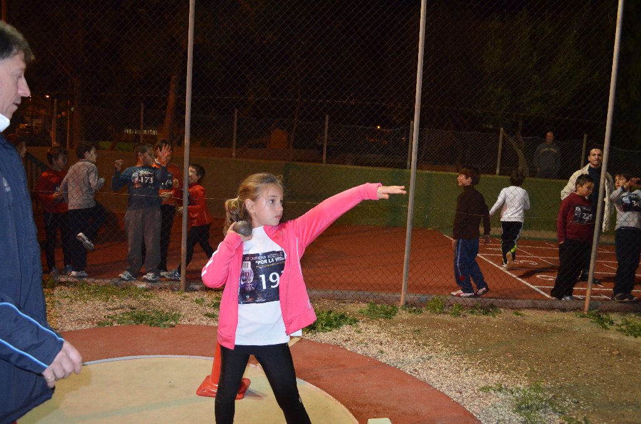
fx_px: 480
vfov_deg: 47.7
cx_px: 320
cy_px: 212
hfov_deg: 67.5
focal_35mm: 27
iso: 3200
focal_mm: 18
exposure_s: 1/60
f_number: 3.5
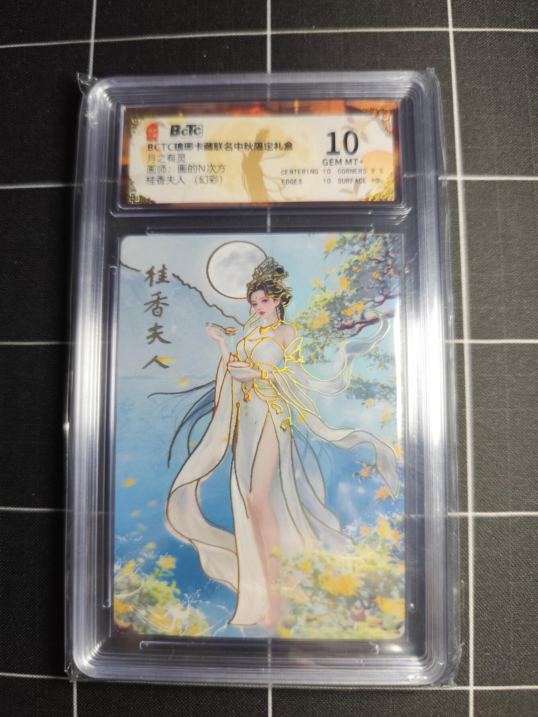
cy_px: 358
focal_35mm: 23
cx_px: 269
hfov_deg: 58.9
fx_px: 477
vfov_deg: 73.9
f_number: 1.65
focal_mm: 6.14
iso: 400
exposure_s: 1/100
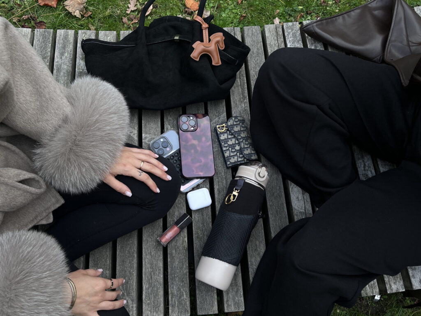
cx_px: 210
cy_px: 158
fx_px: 316
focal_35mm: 26
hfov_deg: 67.3
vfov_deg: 53.1
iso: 50
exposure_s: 1/384
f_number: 1.6
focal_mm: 5.1
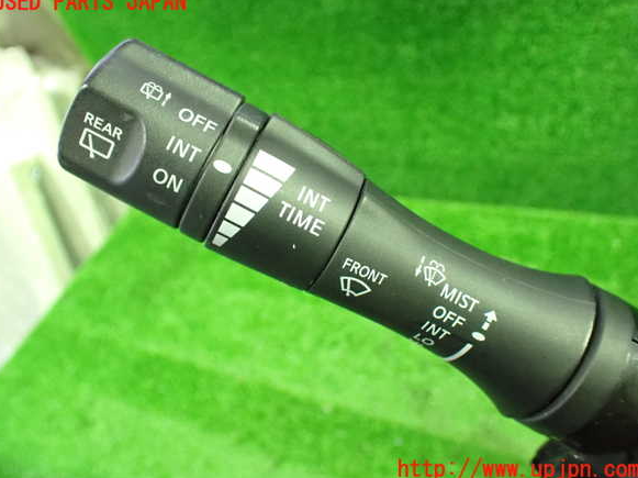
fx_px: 571
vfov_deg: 45.4
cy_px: 236
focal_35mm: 31
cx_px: 316
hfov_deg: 58.4
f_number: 2.3
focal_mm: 5.4
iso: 1250
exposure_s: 1/30
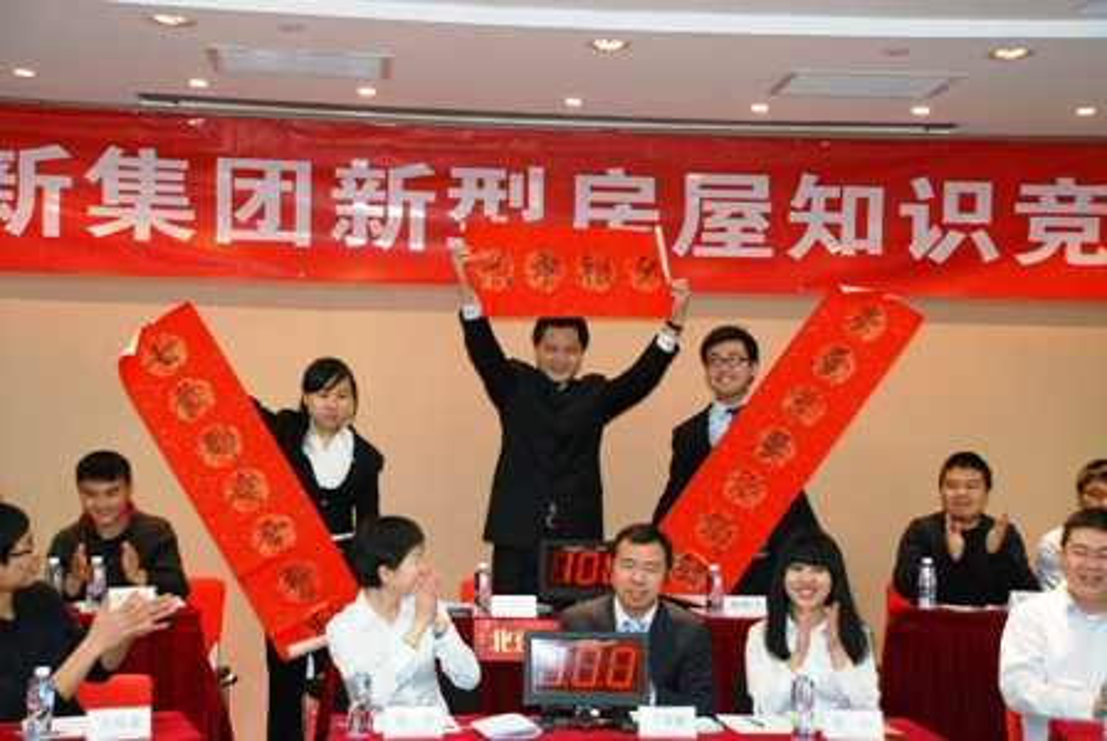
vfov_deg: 23.9
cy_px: 370
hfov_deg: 35.0
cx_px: 554
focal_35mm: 57
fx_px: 1755
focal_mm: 38
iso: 1250
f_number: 5.6
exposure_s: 1/60
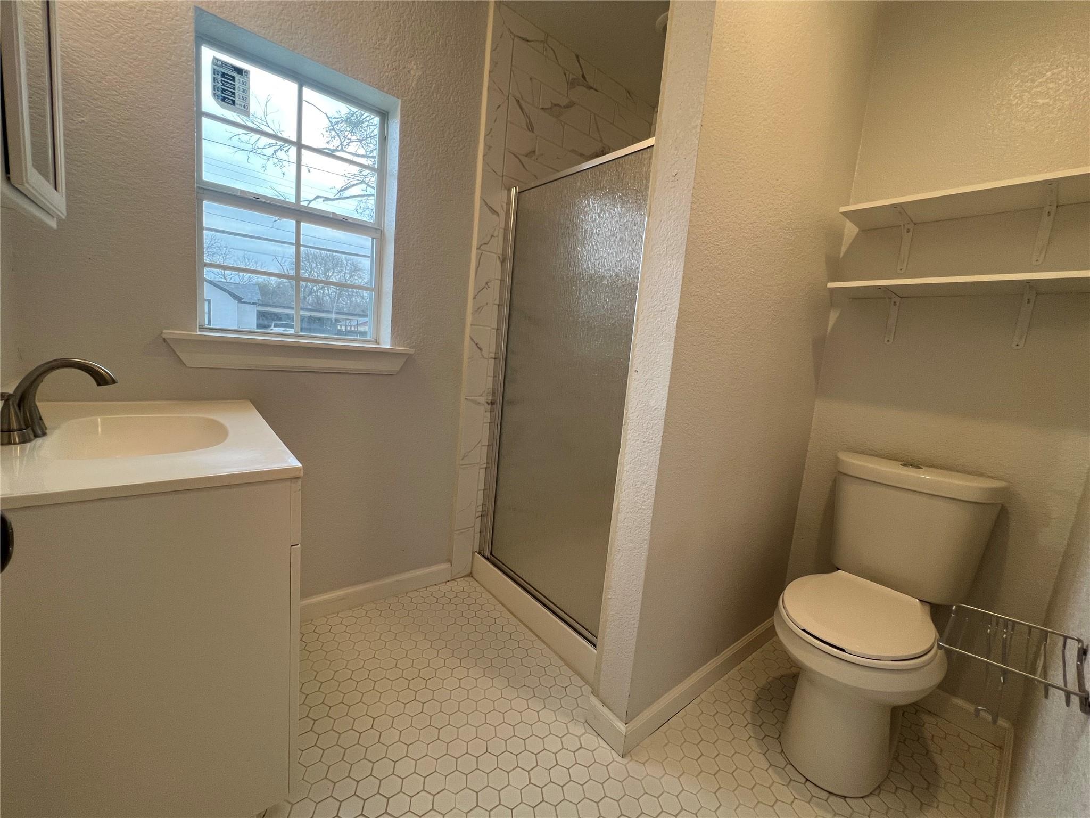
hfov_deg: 106.2
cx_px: 545
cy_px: 409
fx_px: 409
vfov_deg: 89.9
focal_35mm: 13
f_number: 1.8
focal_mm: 1.57
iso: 100
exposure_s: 1/120
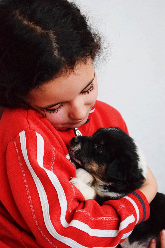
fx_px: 567
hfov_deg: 16.6
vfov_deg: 24.6
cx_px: 82
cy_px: 124
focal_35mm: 82
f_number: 5.6
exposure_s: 1/60
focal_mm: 55
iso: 4500
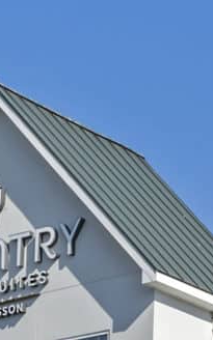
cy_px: 421
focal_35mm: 215
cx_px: 361
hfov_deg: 6.0
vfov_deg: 9.6
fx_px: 1997
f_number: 10
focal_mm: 27
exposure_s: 1/800
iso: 400
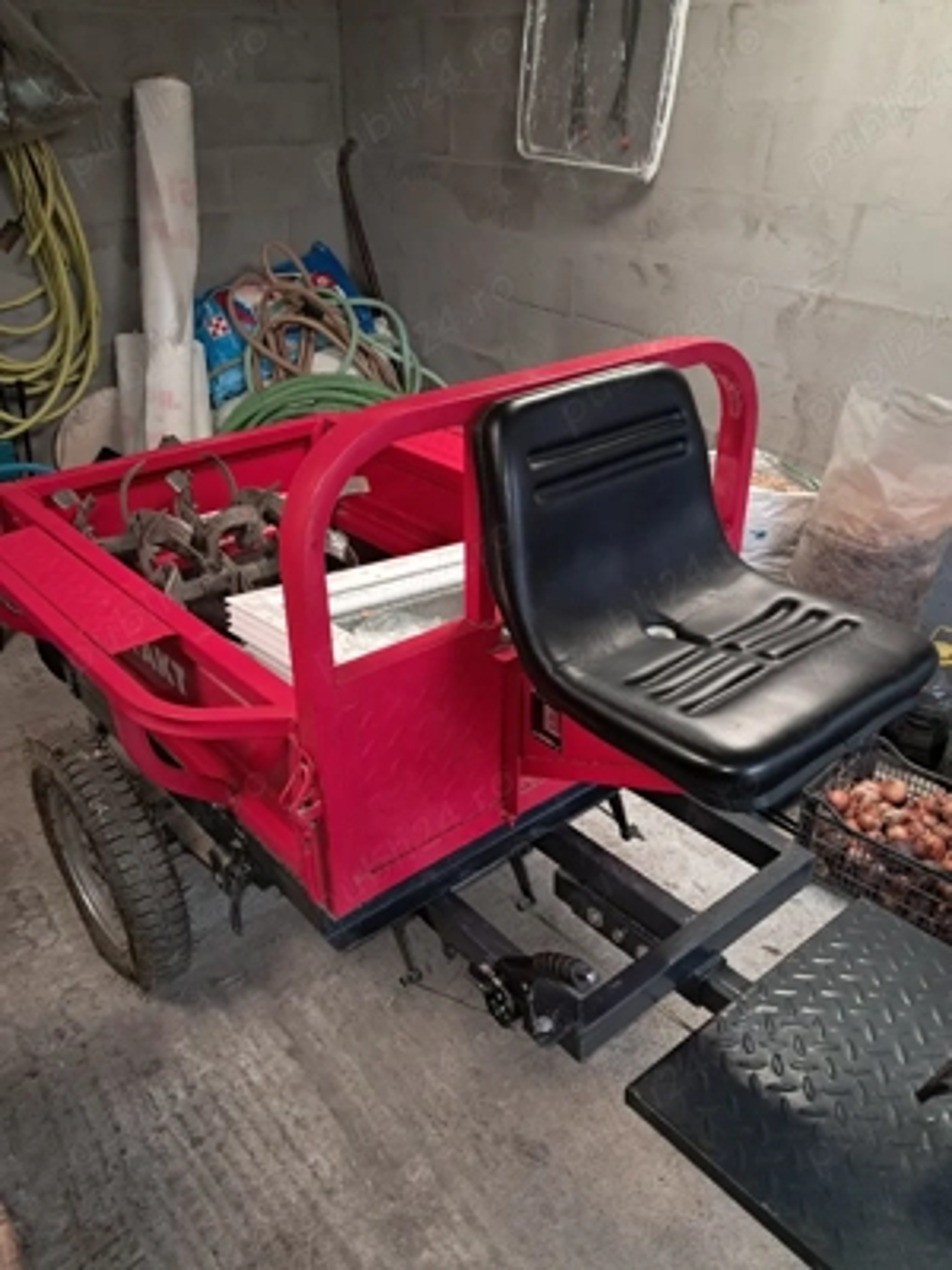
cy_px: 635
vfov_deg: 65.3
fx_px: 990
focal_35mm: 27
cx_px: 476
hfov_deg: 51.4
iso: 320
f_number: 1.8
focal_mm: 4
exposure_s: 1/50
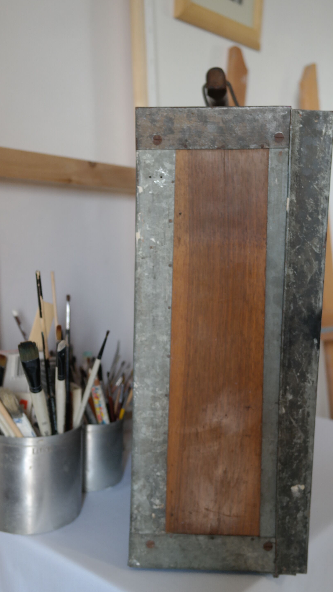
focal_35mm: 39
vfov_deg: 51.6
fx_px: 612
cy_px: 306
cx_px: 196
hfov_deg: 30.4
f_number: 4
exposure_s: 1/50
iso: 400
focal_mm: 24
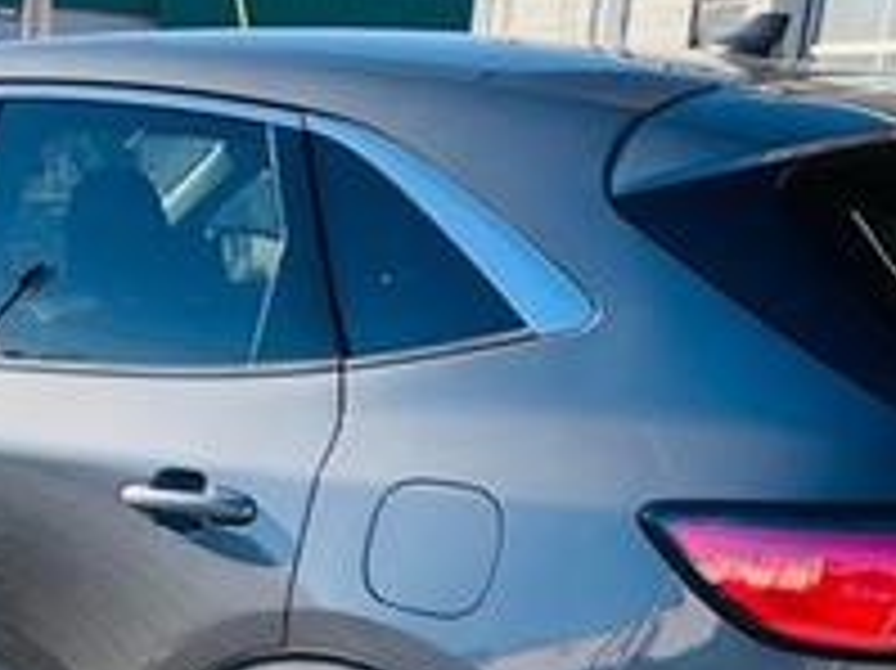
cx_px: 311
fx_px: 1707
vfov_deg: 21.6
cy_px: 643
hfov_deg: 29.2
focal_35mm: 66
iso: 25
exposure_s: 1/822
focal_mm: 4.25
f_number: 1.8
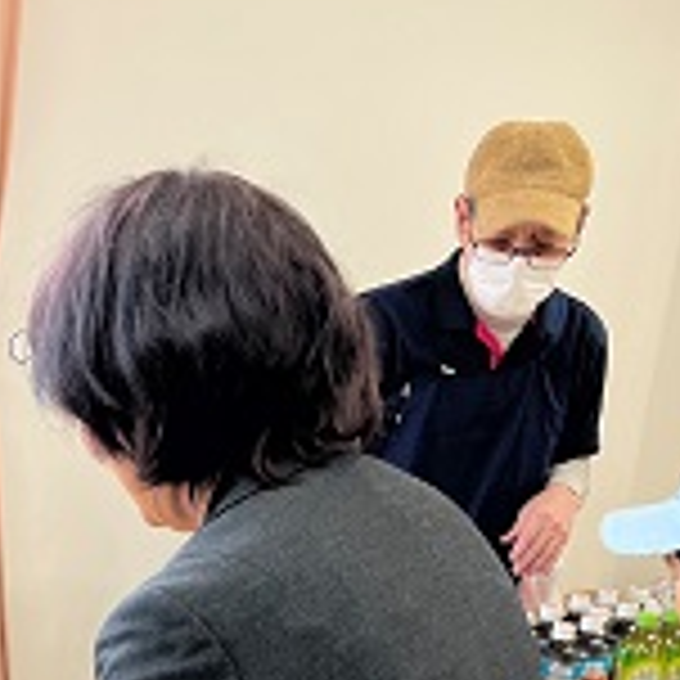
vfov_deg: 26.9
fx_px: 1356
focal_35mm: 61
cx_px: 27
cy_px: 648
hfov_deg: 26.9
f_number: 1.6
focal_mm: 5.1
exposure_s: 1/121
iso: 50
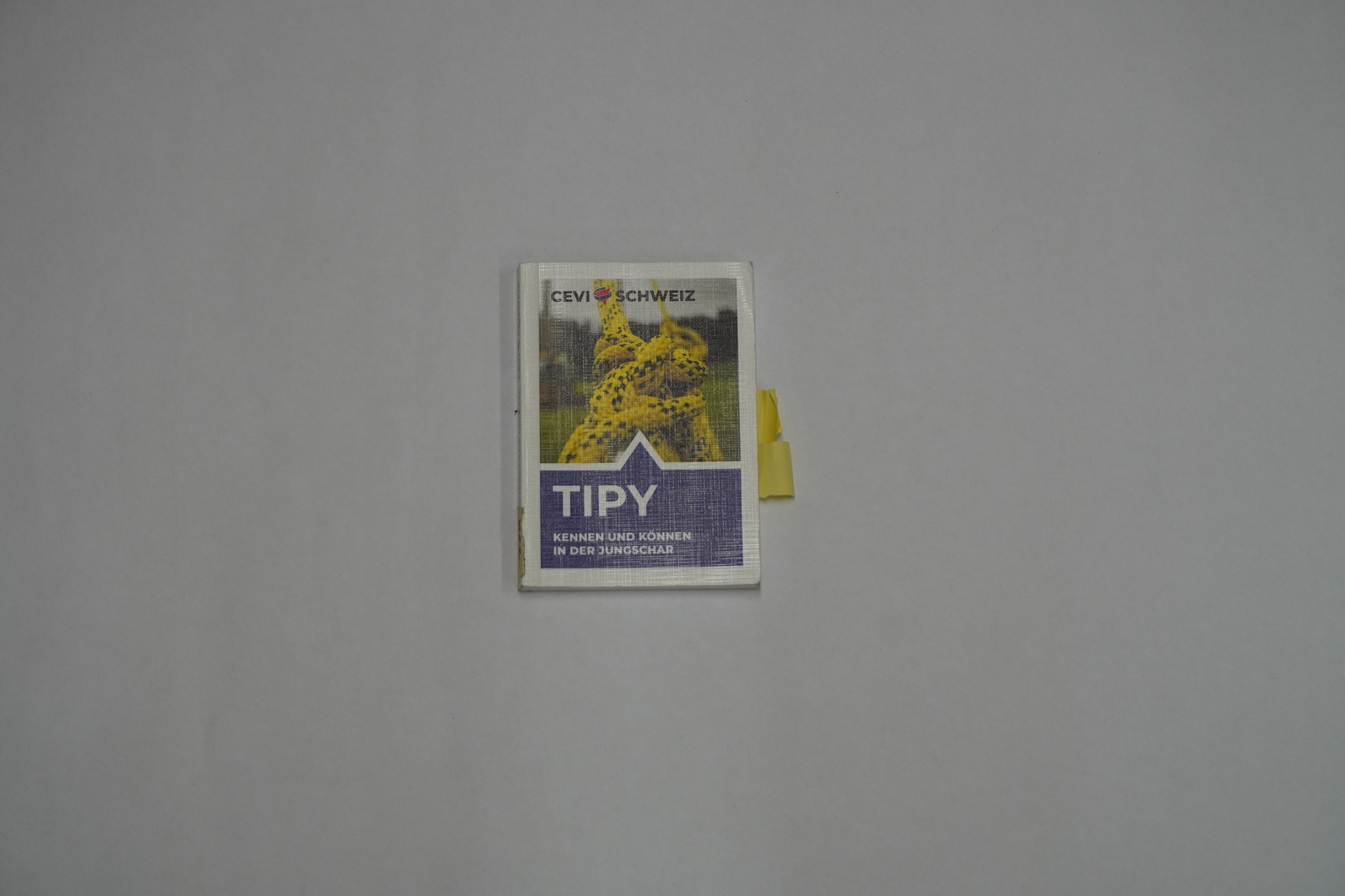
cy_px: 448
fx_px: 2802
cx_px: 672
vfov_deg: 18.2
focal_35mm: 75
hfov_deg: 27.0
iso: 800
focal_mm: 50
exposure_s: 1/160
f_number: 5.6
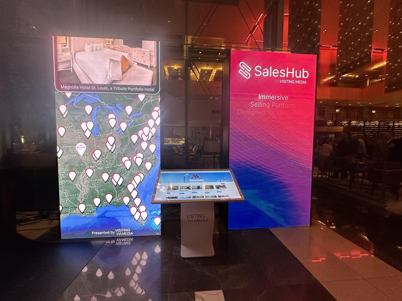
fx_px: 163
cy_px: 150
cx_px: 201
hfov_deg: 102.1
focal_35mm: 14
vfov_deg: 85.7
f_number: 2.2
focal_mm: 2.22
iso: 250
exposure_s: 1/120
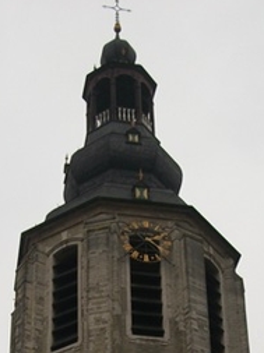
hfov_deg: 15.5
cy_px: 409
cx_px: 123
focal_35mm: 95
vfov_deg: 19.6
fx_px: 968
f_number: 3.2
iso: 80
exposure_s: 1/400
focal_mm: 7.1
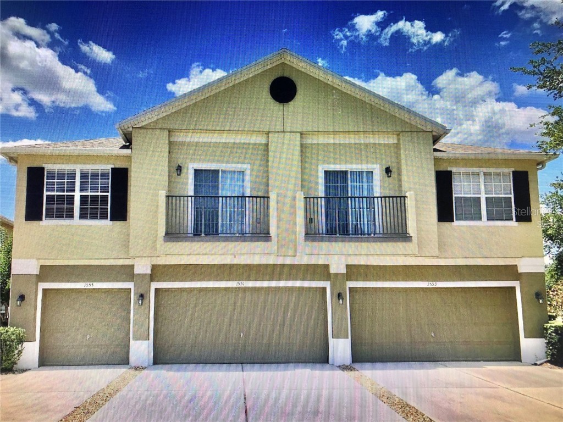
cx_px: 282
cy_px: 211
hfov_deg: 63.4
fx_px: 455
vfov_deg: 49.7
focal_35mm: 28
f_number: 1.8
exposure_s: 1/30
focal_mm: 3.99
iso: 32
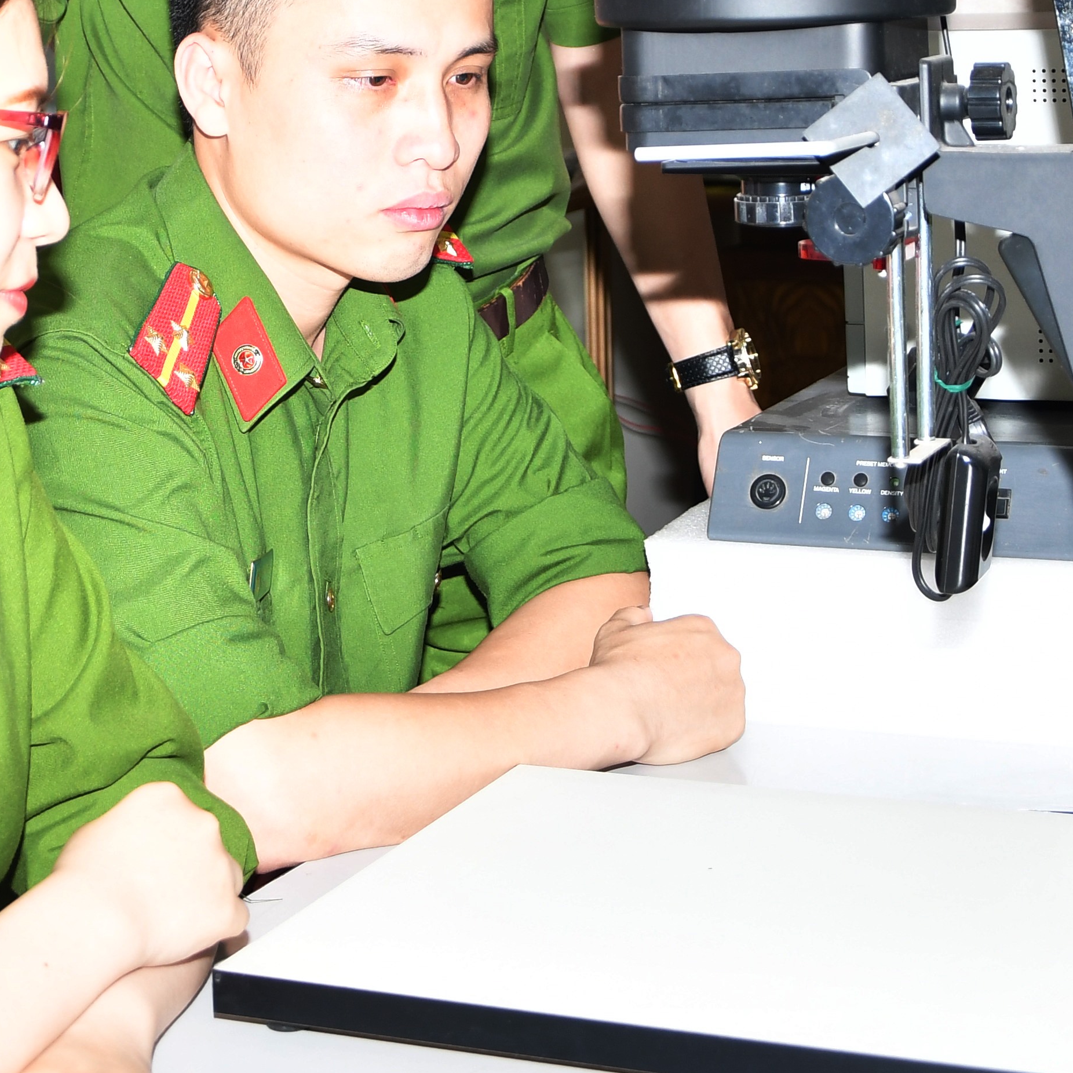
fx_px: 3226
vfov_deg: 18.5
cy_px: 54
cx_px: 326
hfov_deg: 18.8
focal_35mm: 92
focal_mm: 24
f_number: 3.8
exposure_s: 1/200
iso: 250
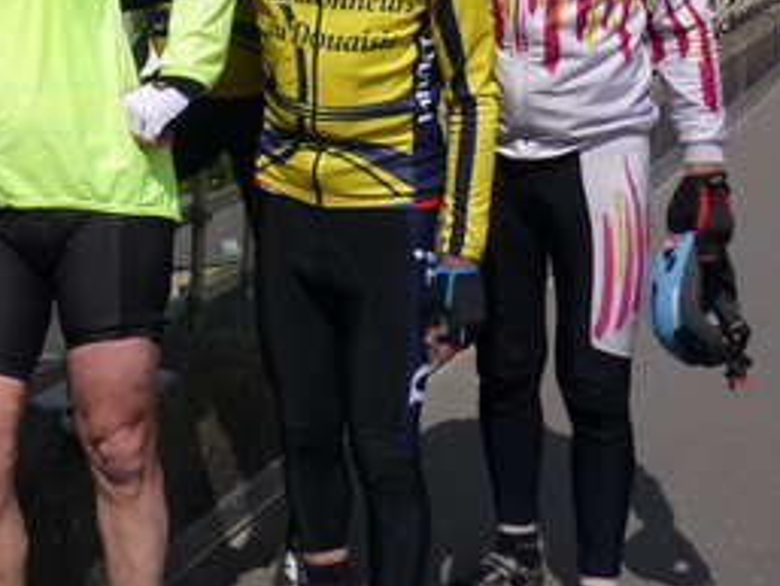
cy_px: -61
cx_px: -115
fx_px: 1736
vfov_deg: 18.4
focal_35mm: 77
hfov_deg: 23.5
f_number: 8
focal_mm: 5.5
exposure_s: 1/320
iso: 80
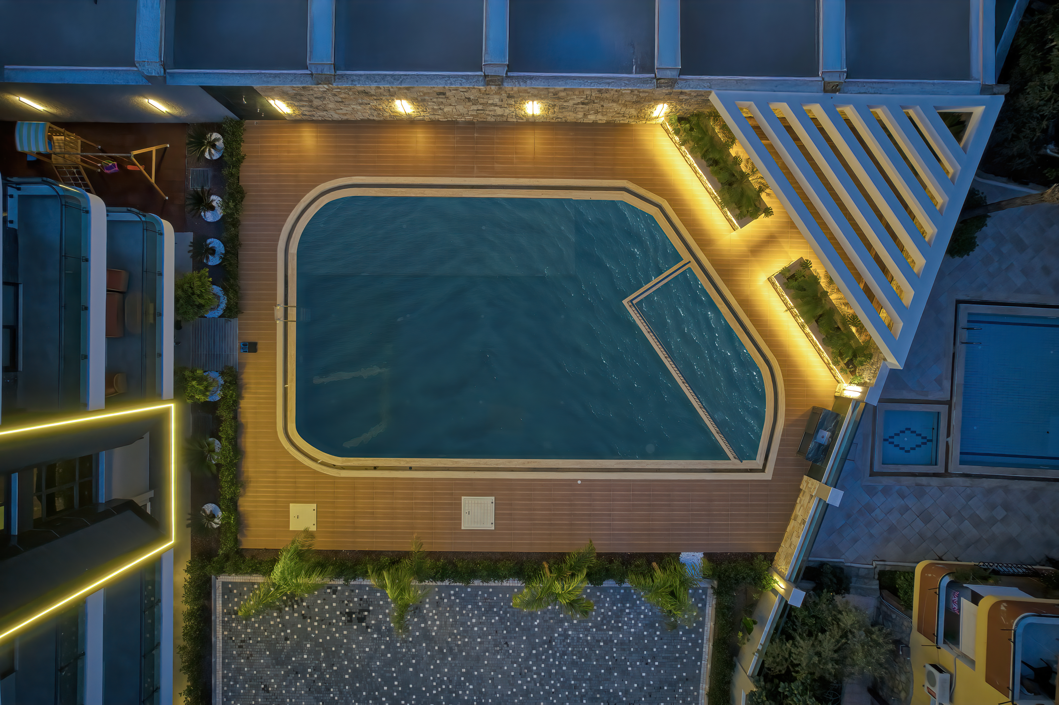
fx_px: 647
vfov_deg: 57.2
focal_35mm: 22
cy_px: 352
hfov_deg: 78.6
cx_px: 530
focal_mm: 8.38
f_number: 2.8
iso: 550
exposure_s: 1/8
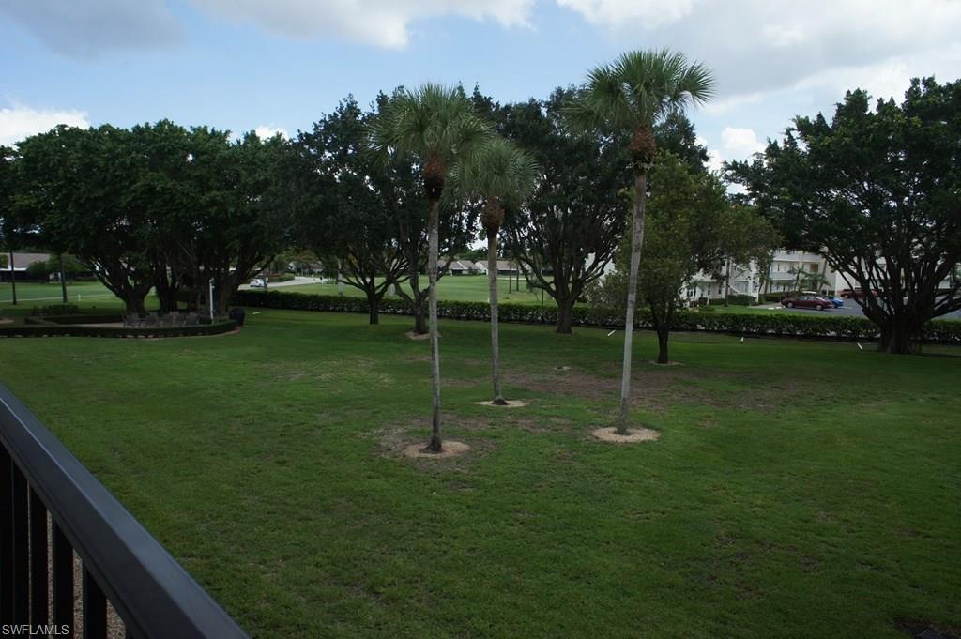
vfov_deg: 53.1
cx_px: 480
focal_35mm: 24
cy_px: 320
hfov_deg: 73.8
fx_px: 640
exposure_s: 1/500
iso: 200
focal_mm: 16
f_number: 6.3
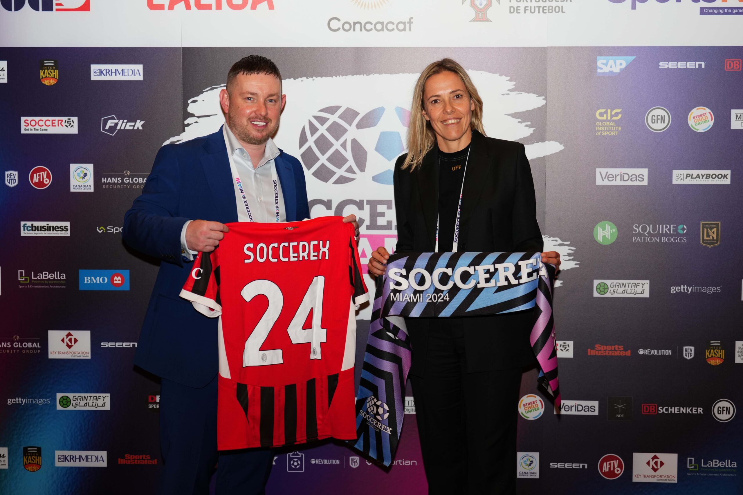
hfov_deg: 28.8
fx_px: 1445
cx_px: 372
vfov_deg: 19.5
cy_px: 248
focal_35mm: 70
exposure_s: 1/400
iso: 640
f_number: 2.8
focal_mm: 70
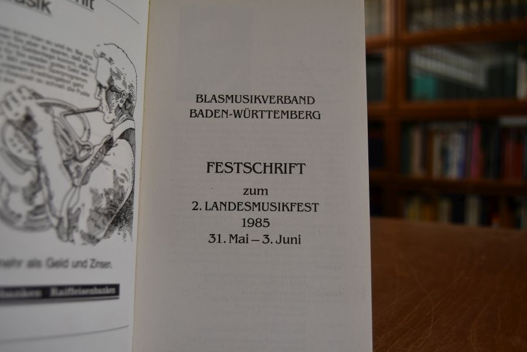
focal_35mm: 39
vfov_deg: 34.2
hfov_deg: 49.6
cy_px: 176
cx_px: 264
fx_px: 571
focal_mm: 26
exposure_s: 1/250
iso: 400
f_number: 4.5
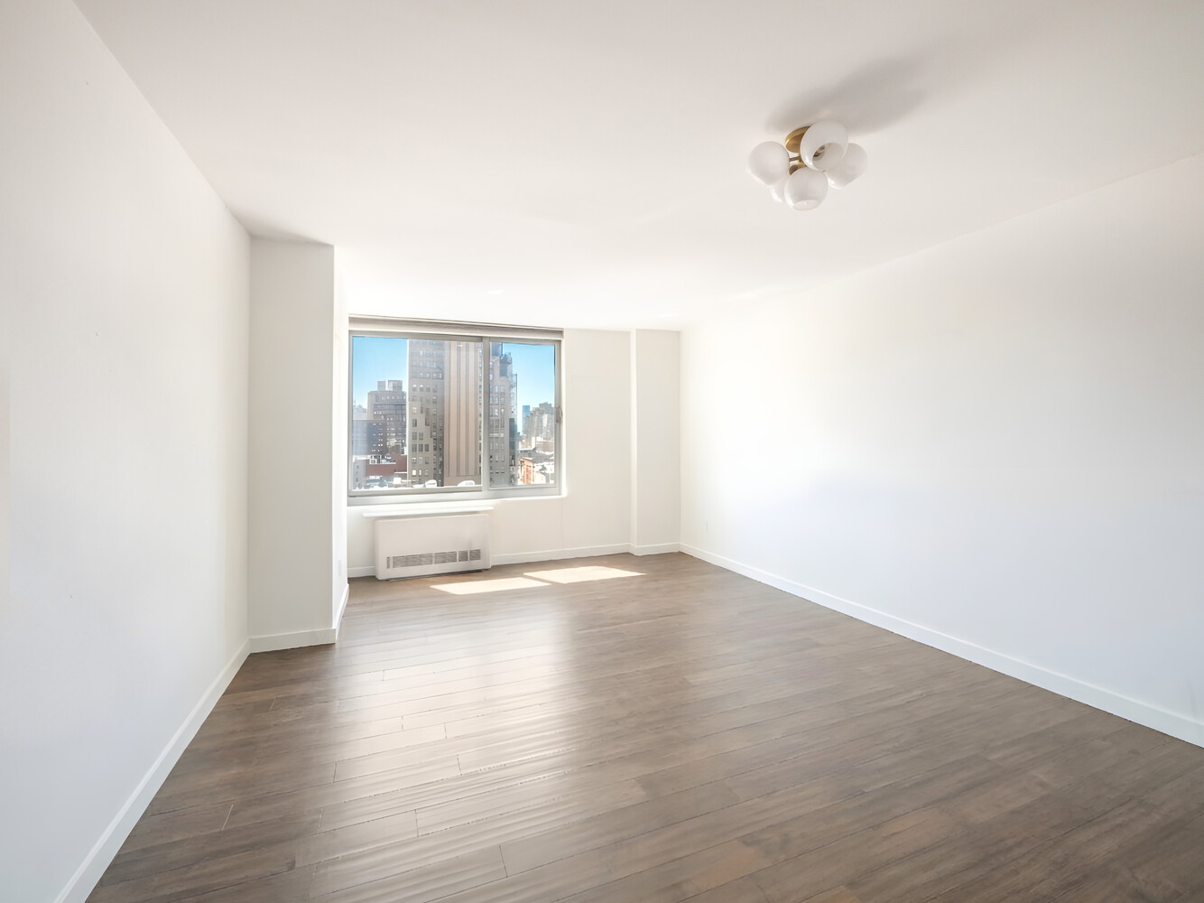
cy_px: 452
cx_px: 602
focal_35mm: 14
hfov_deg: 102.1
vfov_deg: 85.7
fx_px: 487
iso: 125
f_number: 4
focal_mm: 7
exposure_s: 1/60
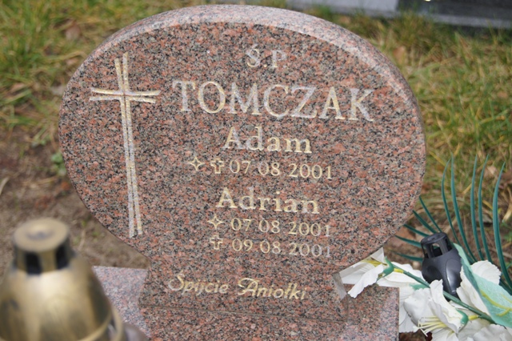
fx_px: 959
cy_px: 170
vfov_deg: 20.1
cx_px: 256
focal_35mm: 68
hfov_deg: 29.9
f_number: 5.6
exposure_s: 1/160
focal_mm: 45
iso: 200
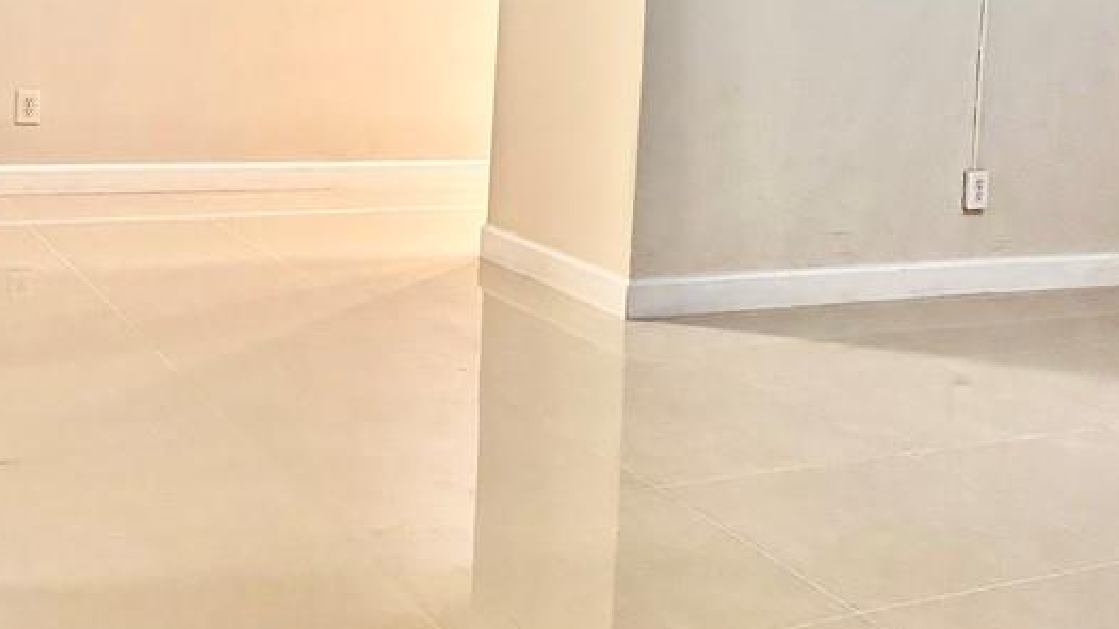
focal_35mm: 51
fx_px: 1513
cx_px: 654
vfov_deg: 23.1
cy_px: 115
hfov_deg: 40.5
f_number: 1.78
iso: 160
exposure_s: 1/60
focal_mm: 6.86
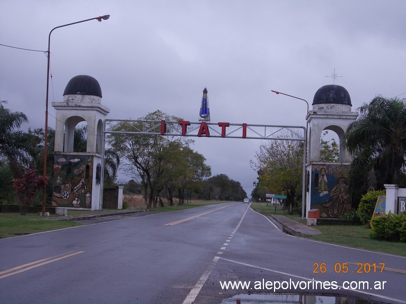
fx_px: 832
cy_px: 152
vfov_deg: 20.7
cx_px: 203
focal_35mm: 71
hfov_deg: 27.4
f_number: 4.3
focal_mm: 10
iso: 80
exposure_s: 1/400
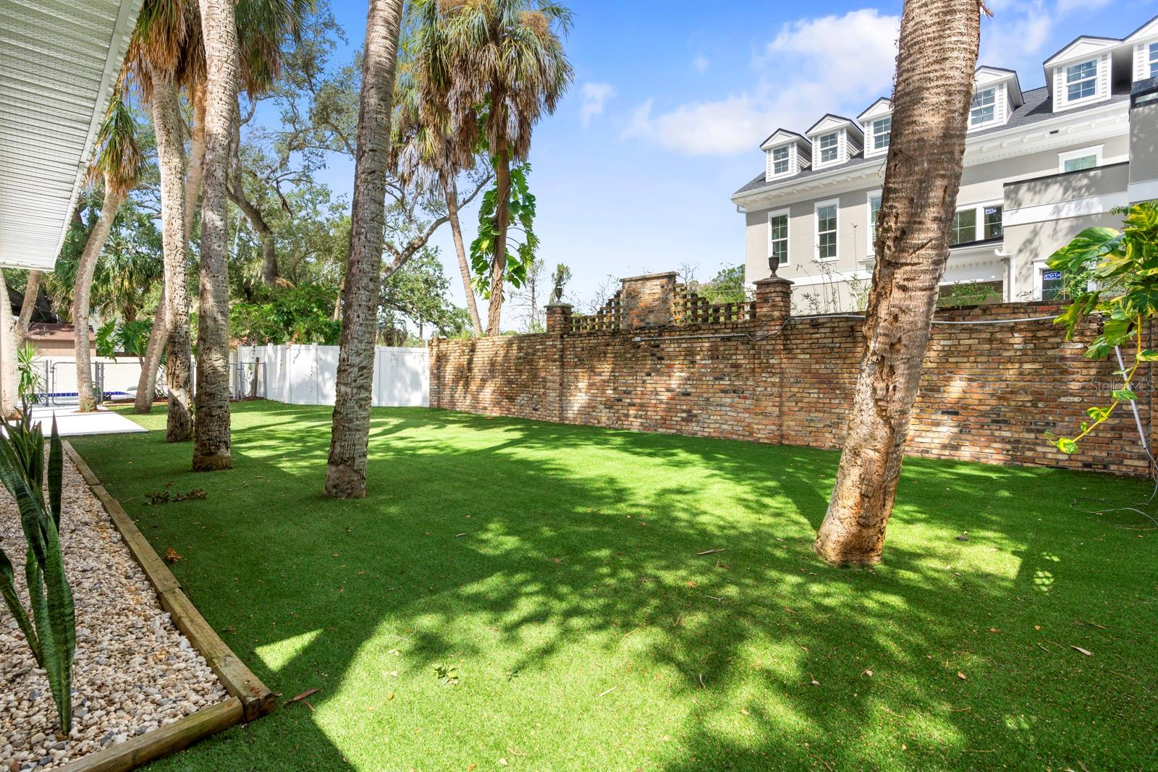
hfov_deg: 93.3
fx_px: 547
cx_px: 579
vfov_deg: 70.5
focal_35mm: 17
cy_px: 386
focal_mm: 17
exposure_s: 1/200
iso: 250
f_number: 8
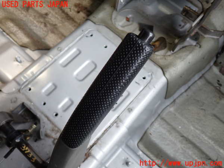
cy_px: 84
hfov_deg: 56.8
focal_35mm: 32
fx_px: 207
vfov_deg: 44.2
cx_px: 112
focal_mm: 5.79
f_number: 2.4
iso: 200
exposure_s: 1/30
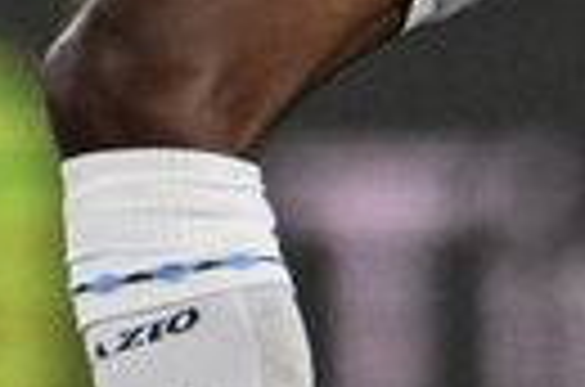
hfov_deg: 0.5
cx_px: 662
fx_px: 71780
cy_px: -284
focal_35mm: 4428
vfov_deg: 0.3
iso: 2500
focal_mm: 560
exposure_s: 1/2000
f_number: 4
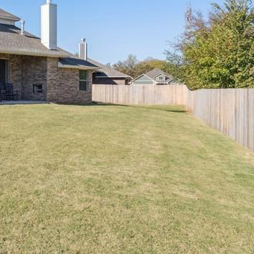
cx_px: -18
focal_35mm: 42
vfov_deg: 39.4
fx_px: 349
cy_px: 80
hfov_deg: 35.0
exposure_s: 1/640
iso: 200
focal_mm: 16
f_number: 7.1
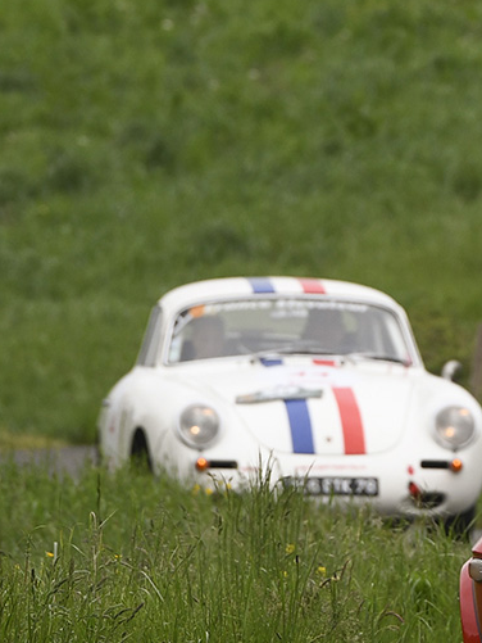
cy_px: 390
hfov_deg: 2.0
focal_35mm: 737
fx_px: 13677
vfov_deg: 2.7
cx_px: 700
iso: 320
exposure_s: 1/800
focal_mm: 200
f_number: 4
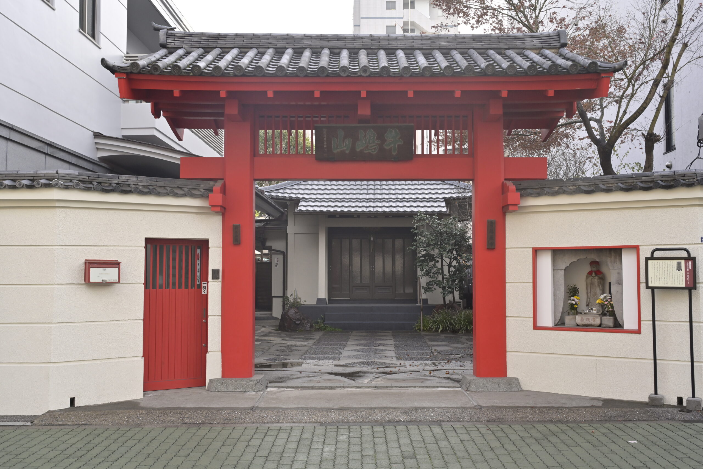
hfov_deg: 55.8
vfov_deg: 38.9
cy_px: 234
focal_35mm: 34
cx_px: 352
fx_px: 664
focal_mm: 34
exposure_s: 1/200
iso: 500
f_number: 10
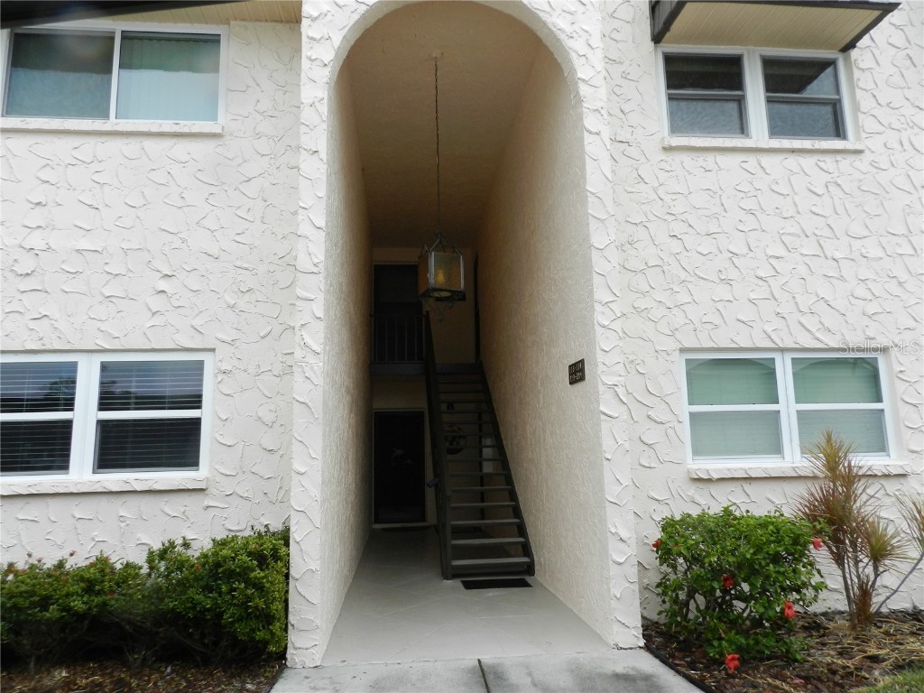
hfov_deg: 73.9
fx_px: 614
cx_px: 462
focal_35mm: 23
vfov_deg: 58.9
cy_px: 346
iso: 160
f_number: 3.4
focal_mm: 4
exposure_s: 1/200
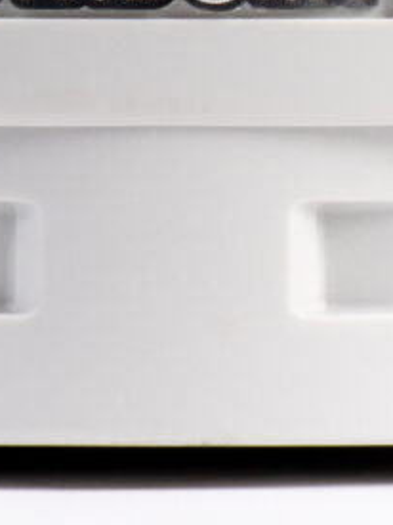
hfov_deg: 2.0
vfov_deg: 2.6
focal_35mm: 761
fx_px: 11529
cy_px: -640
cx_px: 156
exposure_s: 1/200
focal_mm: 85
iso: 320
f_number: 16
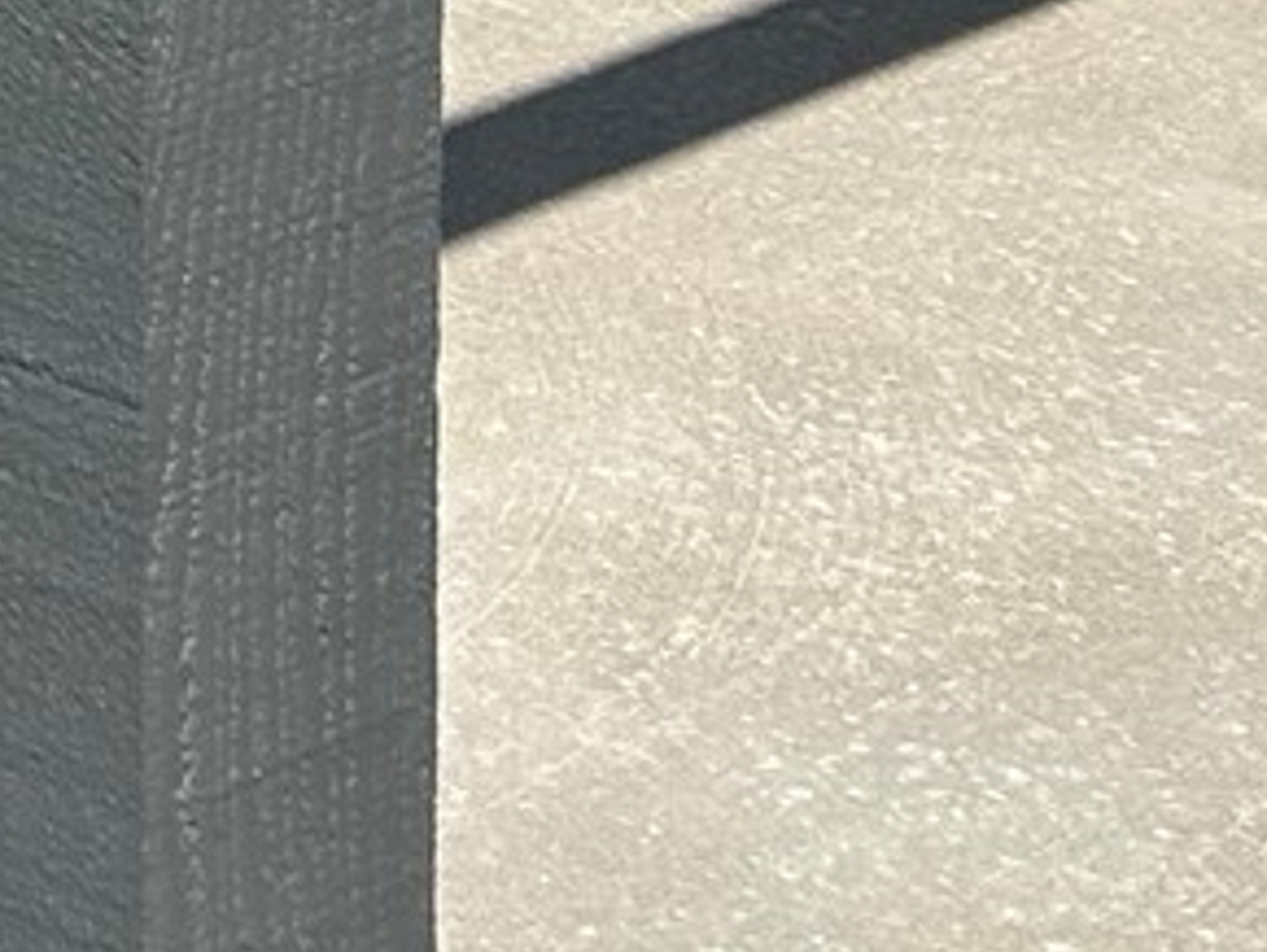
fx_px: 6301
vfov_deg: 7.7
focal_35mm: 172
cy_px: -1804
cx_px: -1852
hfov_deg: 10.0
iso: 50
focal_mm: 5.7
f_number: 1.5
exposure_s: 1/2571
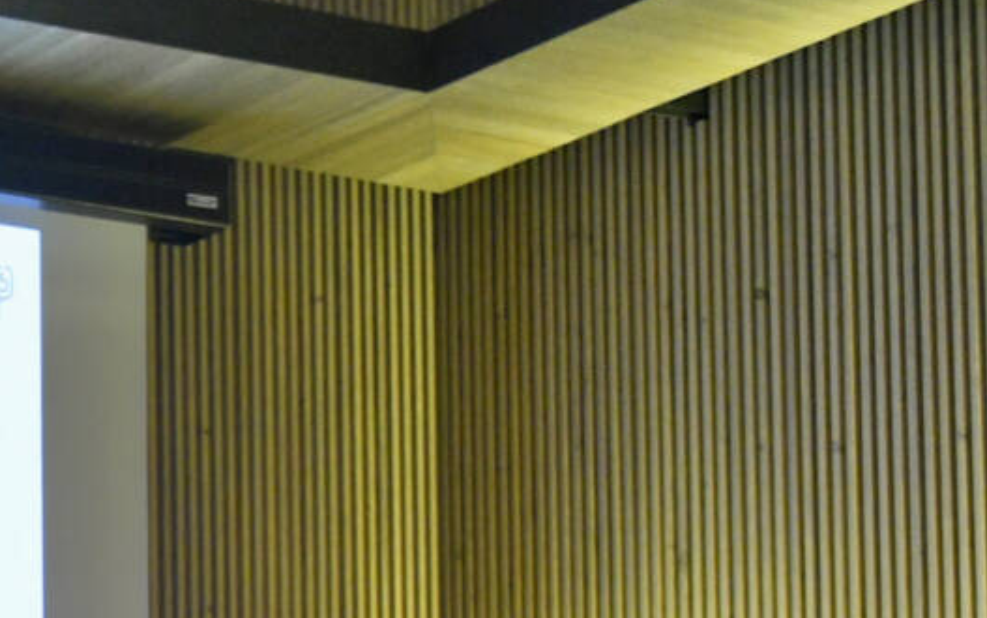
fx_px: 3095
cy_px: 1189
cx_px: -781
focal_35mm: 115
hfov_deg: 15.6
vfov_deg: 10.6
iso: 4000
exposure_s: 1/100
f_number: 2.8
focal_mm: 31
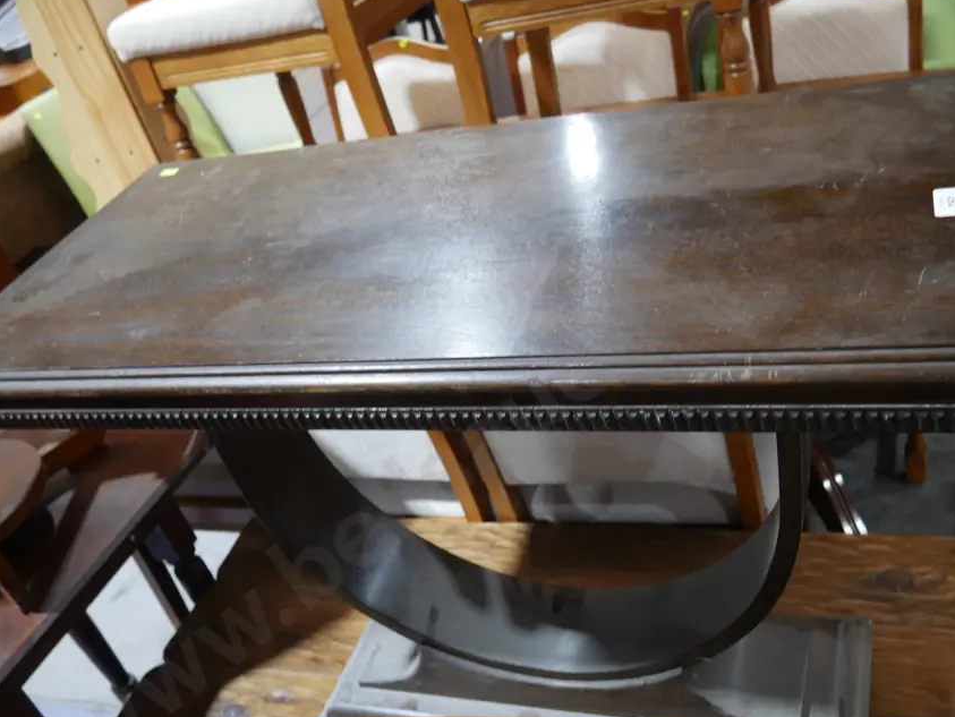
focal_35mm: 34
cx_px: 542
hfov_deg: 53.8
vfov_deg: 41.7
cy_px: 403
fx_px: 938
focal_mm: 14
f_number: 3.5
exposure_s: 1/60
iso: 800
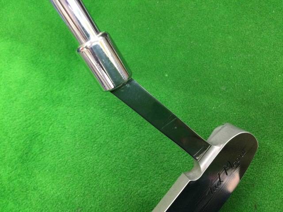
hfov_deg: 58.4
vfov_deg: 45.4
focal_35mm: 31
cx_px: 142
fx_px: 253
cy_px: 106
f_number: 2.4
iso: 200
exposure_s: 1/30
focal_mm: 3.3
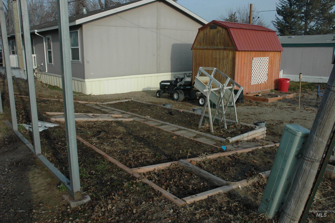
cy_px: 112
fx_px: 307
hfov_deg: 57.3
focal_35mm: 33
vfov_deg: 39.9
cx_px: 168
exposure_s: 1/500
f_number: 11
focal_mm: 22
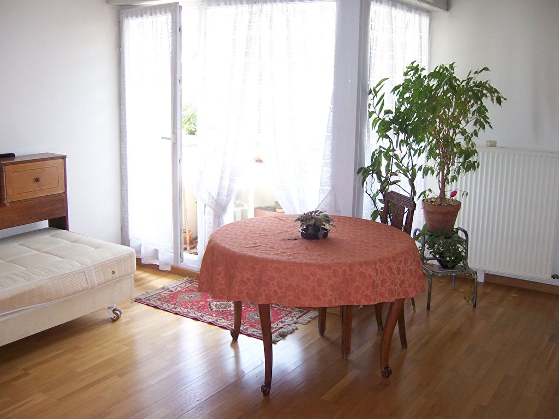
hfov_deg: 51.4
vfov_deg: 39.7
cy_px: 210
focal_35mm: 36
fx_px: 581
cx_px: 280
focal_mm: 6.2
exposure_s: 1/80
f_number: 2.8
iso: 125
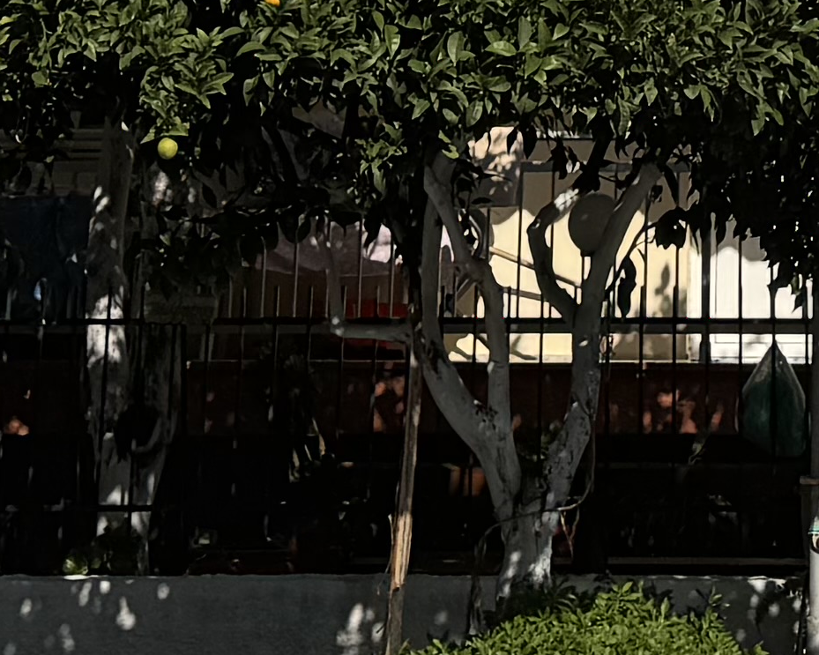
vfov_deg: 9.5
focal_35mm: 144
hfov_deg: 13.2
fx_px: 3490
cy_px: -915
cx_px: 788
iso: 80
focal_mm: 6.76
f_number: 1.78
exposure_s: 1/7937
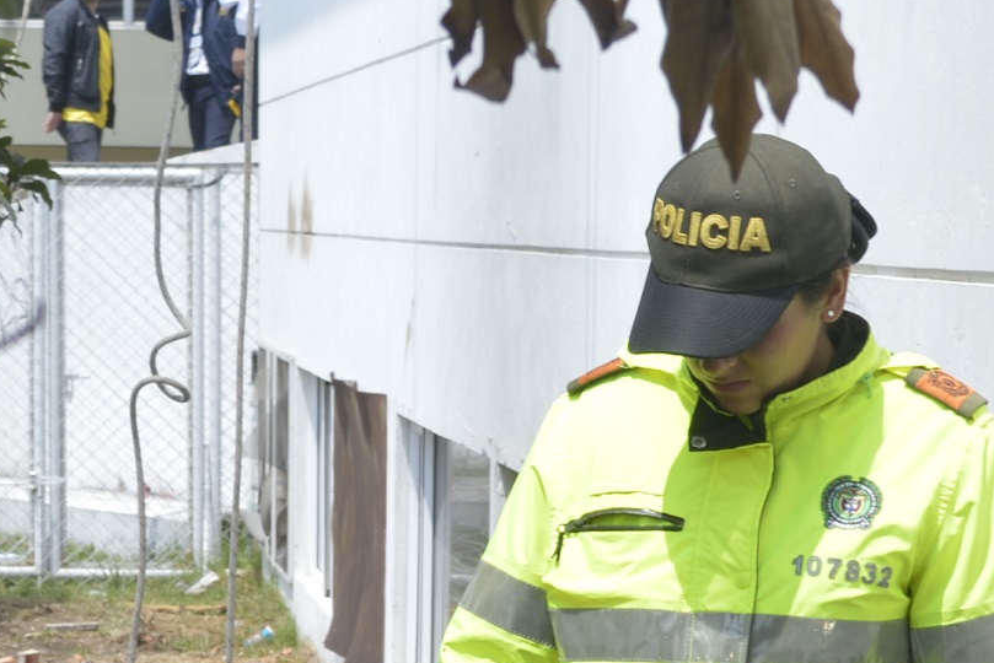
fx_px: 5724
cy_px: 1408
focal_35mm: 207
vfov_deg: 6.4
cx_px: 490
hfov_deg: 9.9
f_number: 7.1
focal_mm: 31
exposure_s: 1/200
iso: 100
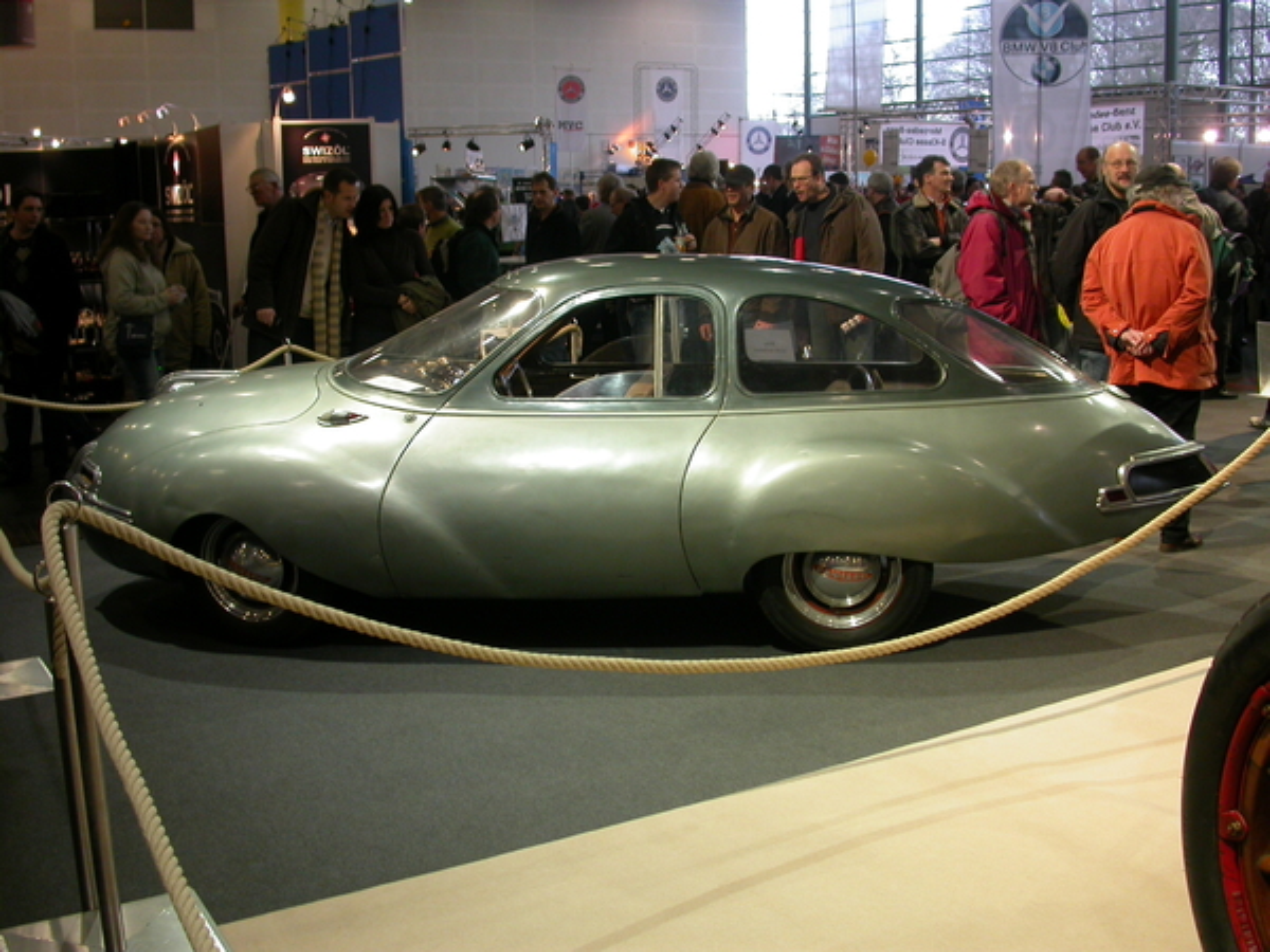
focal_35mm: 38
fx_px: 1394
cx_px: 635
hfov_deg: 49.0
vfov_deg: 37.7
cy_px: 476
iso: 100
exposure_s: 1/43.2
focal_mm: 7.85
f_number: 2.6
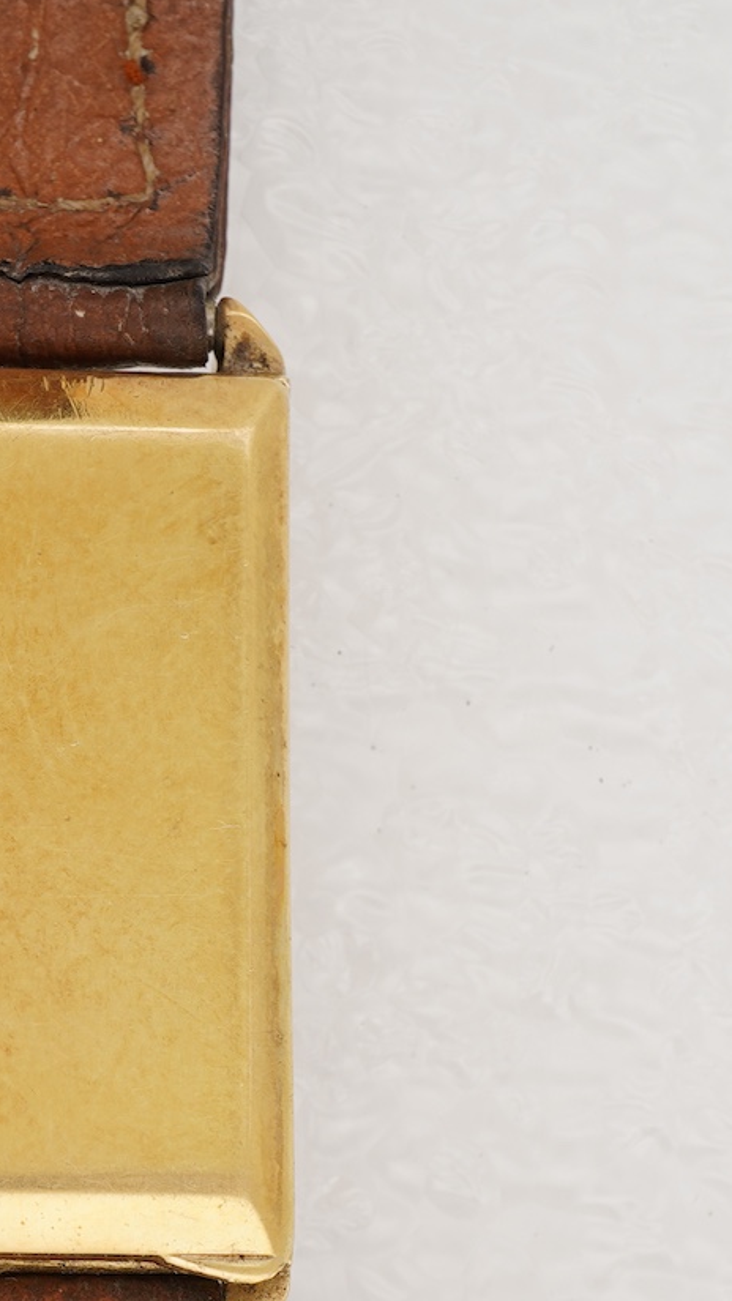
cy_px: 792
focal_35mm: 90
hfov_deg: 13.3
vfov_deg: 23.6
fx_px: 3106
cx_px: 21
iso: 160
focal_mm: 30
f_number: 22
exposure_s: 1/160
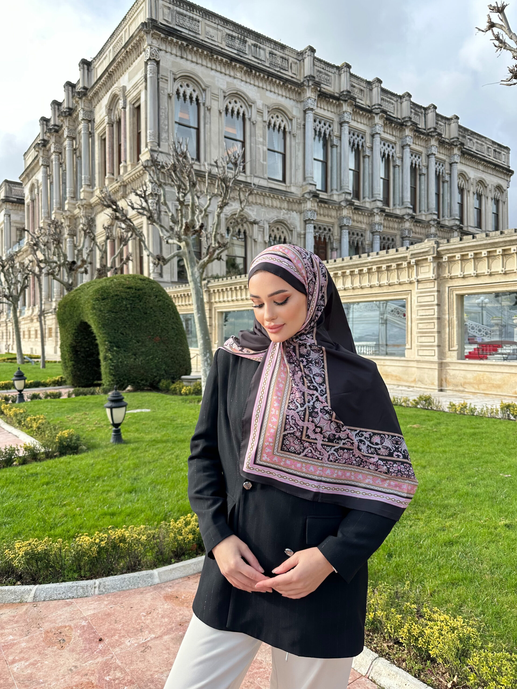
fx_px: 478
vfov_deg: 71.6
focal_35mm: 24
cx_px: 258
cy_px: 344
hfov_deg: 56.8
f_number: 1.78
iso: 80
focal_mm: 6.86
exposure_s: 1/857
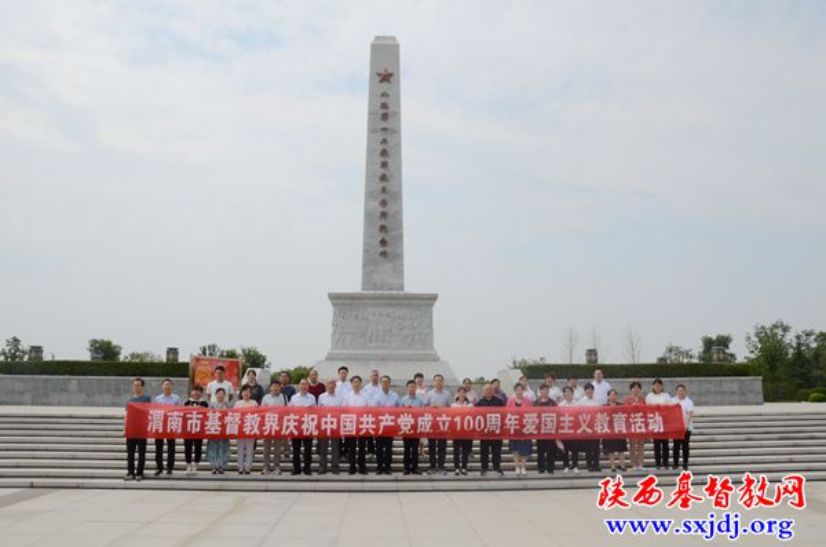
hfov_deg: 67.5
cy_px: 274
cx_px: 413
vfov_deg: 47.7
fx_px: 618
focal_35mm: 27
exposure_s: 1/1000
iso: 1000
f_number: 16
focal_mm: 18
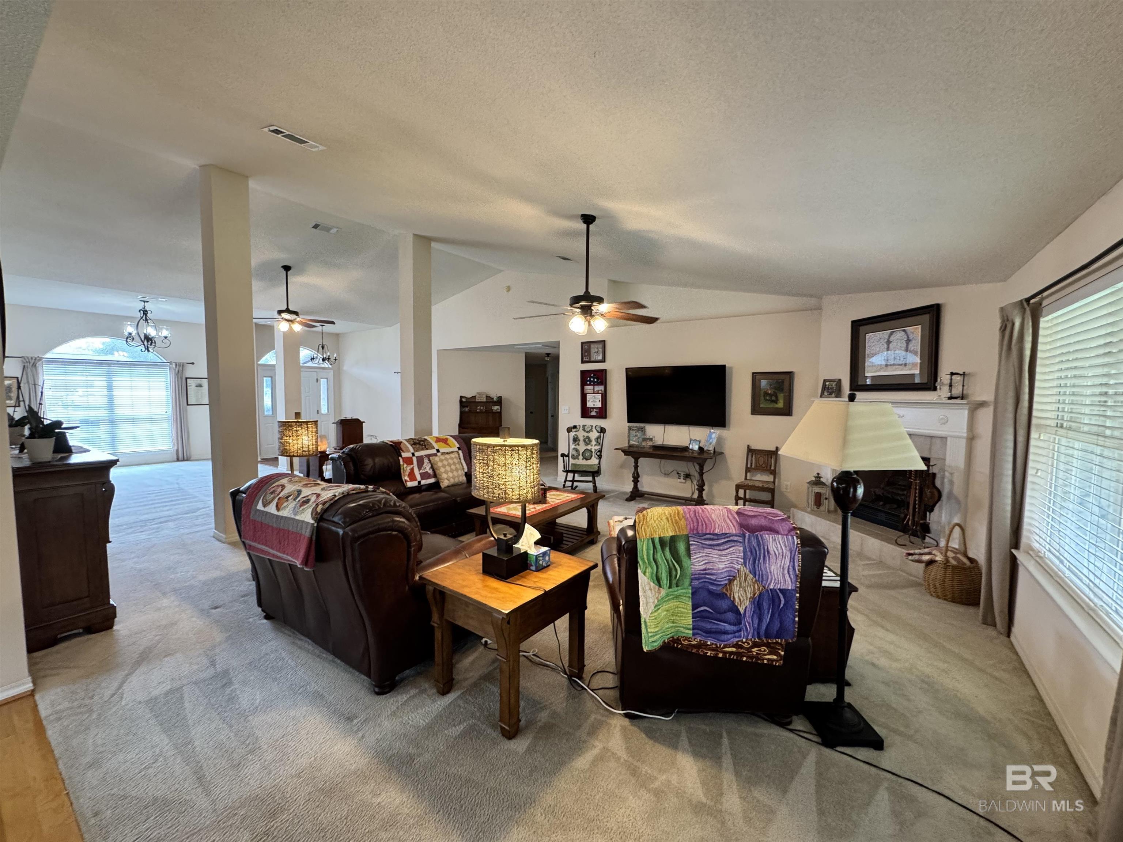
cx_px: 562
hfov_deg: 102.1
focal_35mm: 14
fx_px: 454
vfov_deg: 85.7
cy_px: 421
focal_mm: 2.22
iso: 250
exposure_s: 1/60
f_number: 2.2
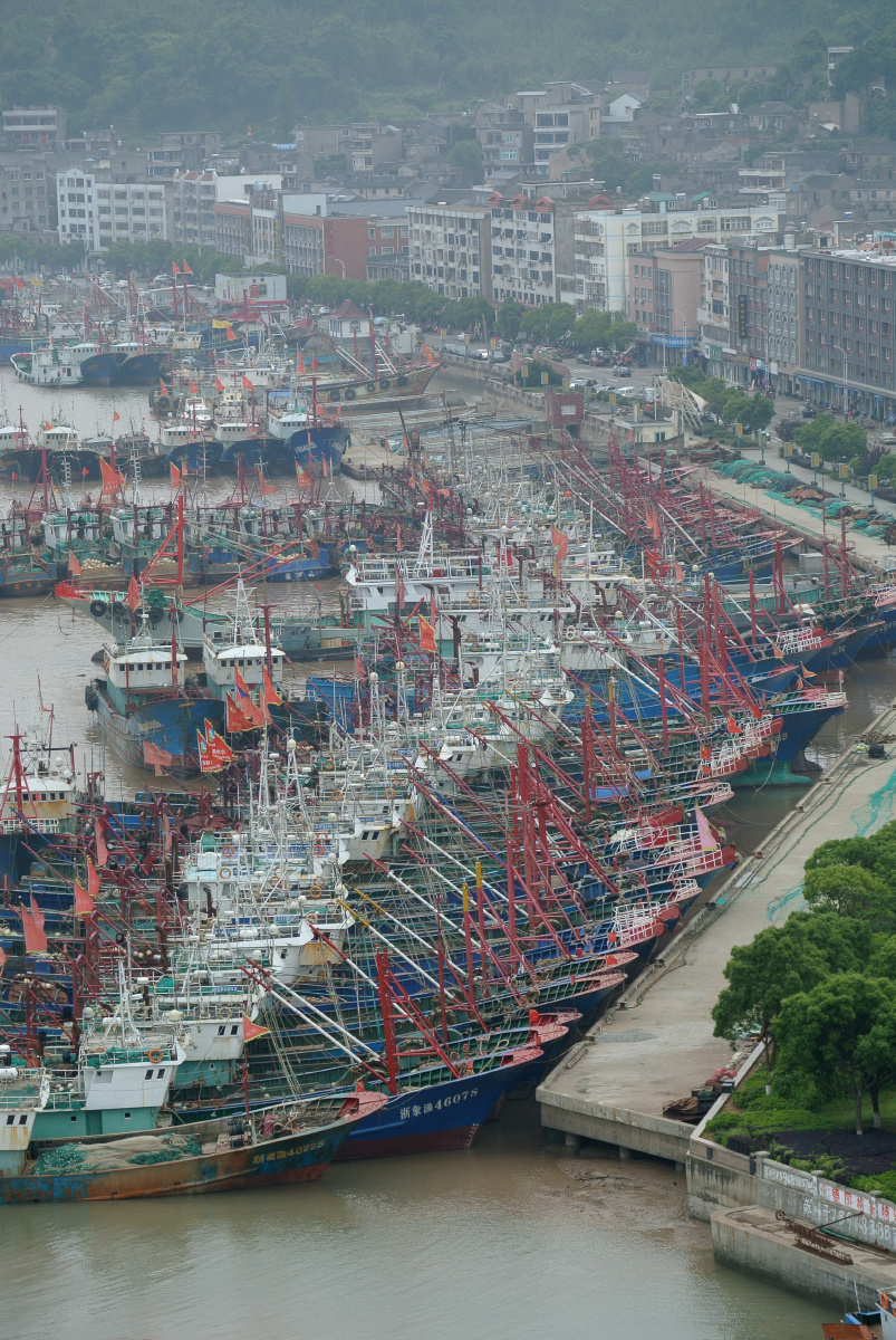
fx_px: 5511
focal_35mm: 148
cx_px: 448
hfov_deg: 9.3
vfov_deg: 13.9
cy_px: 670
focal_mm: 55.1
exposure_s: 1/640
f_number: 4.2
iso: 100
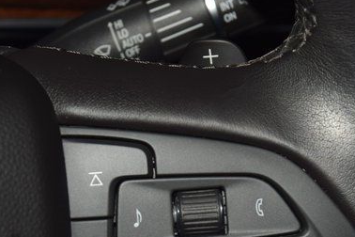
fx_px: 1252
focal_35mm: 127
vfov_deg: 10.8
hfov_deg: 16.1
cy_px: 181
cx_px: 186
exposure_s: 1/60
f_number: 8
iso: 100
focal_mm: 50
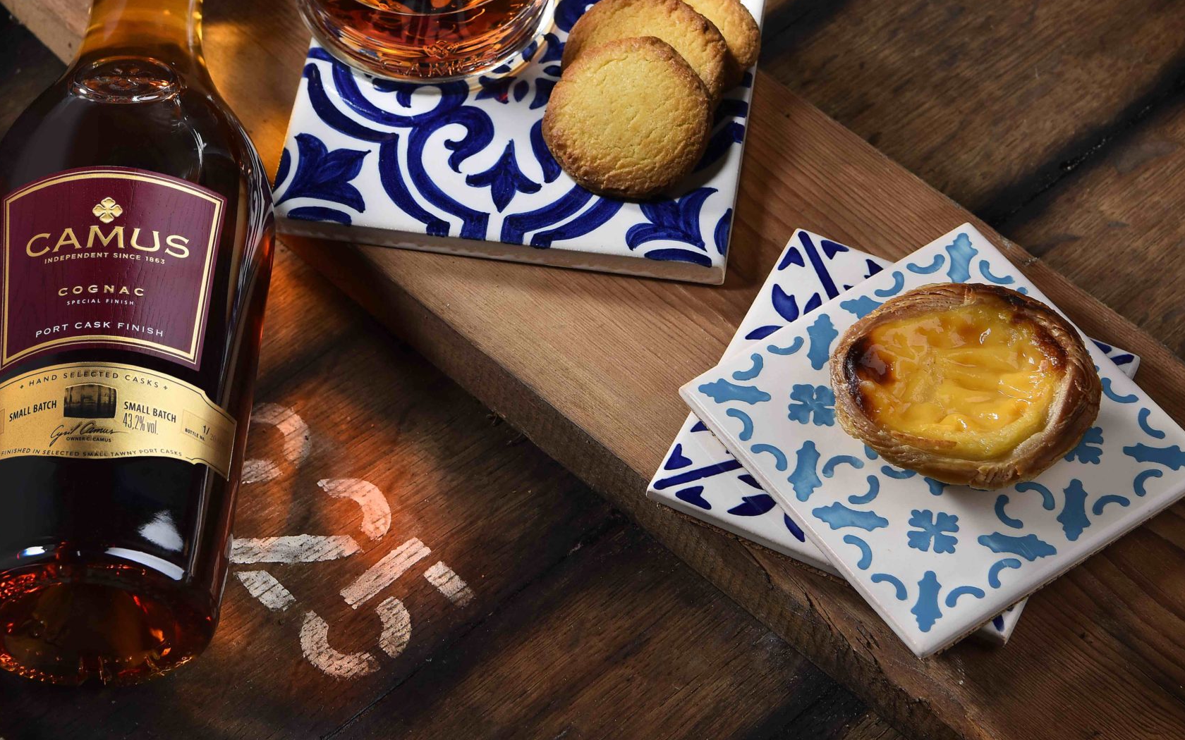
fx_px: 3262
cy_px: 147
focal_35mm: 101
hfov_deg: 20.6
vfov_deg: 12.9
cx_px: 454
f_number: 8
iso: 160
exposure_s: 1/160
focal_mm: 65
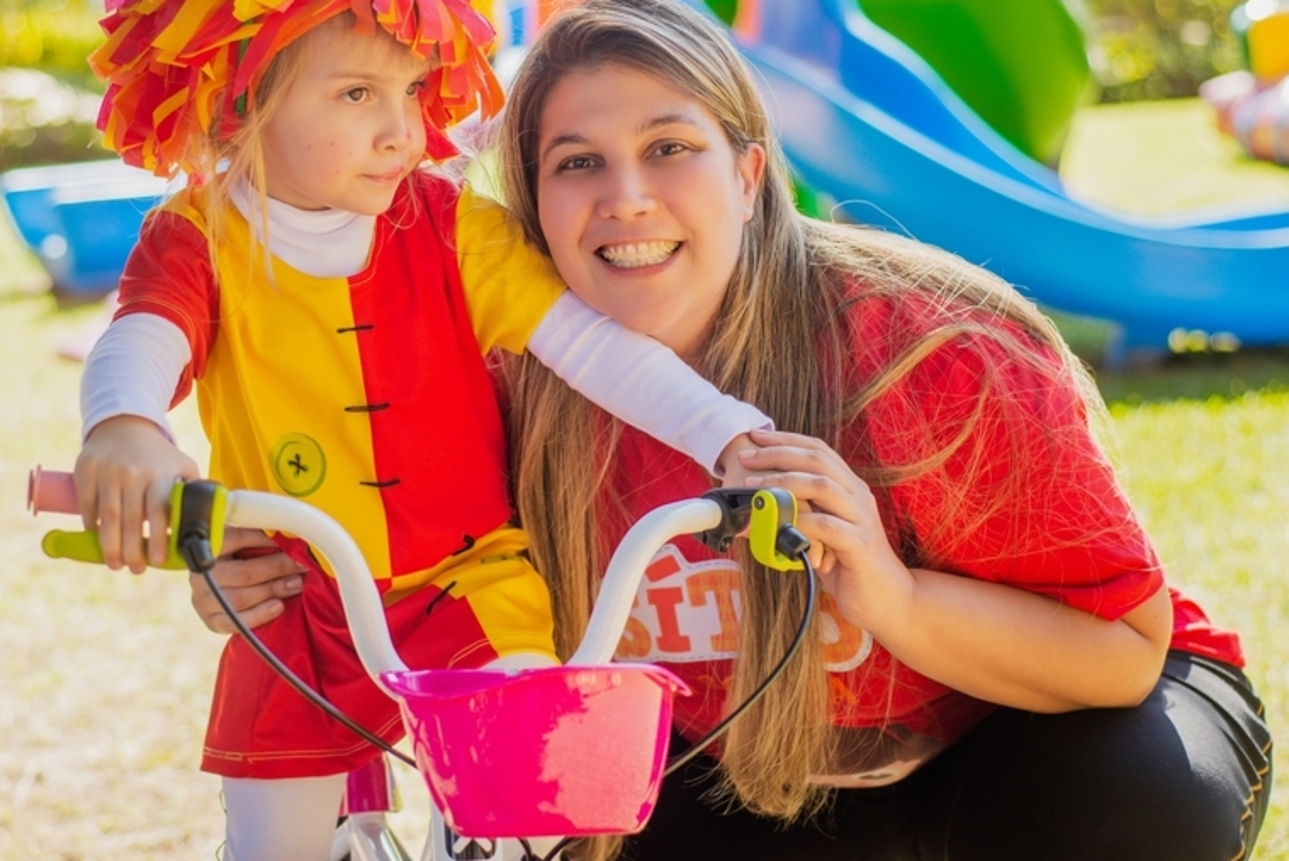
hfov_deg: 25.6
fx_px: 2830
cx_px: 521
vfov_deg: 17.3
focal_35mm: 79
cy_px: 351
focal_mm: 50
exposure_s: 1/400
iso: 100
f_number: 2.8
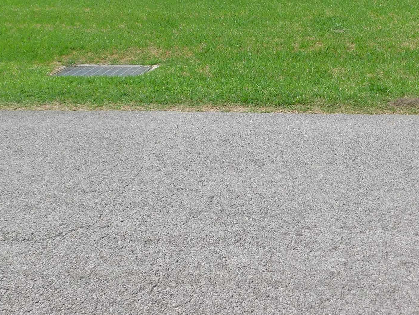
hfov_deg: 29.4
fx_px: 799
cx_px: 205
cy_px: 10
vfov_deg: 21.6
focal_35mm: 66
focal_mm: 5.3
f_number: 3.2
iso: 125
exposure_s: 1/1000
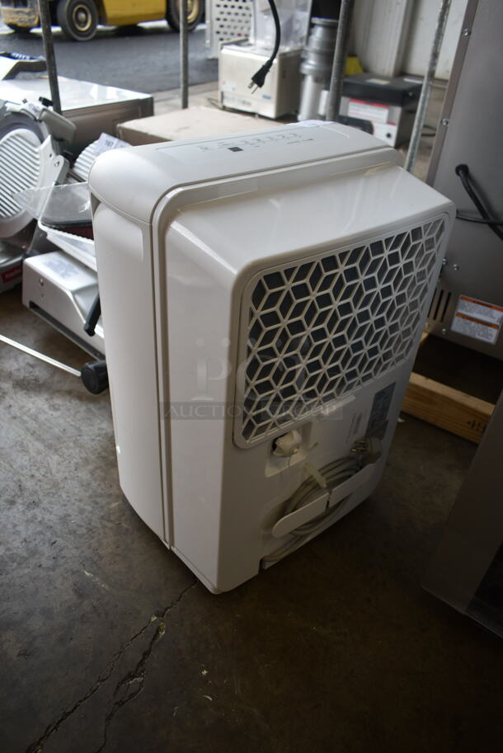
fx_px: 565
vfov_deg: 67.3
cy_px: 376
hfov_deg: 48.0
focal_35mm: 27
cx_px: 252
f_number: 4
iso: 100
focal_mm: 18
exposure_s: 1/60
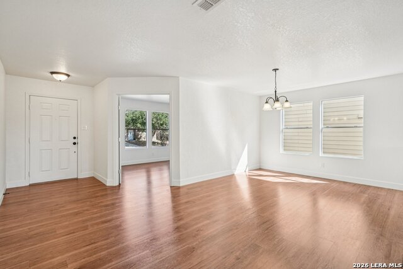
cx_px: 202
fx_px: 179
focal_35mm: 16
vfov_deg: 73.8
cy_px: 134
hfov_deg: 96.7
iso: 800
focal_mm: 16
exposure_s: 1/200
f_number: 8
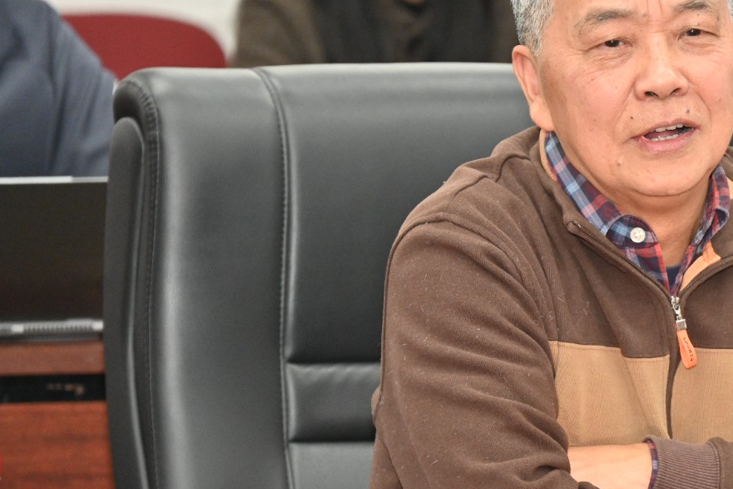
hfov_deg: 6.5
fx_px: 6473
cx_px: 655
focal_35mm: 318
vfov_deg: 4.3
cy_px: 295
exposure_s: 1/200
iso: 2000
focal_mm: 175
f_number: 6.3
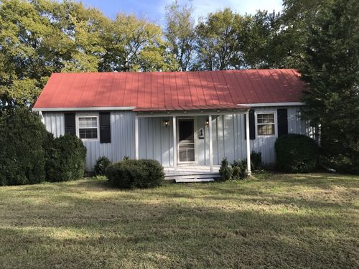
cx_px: 180
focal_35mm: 28
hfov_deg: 63.4
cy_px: 134
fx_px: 290
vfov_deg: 49.7
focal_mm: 3.99
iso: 20
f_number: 1.8
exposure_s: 1/535
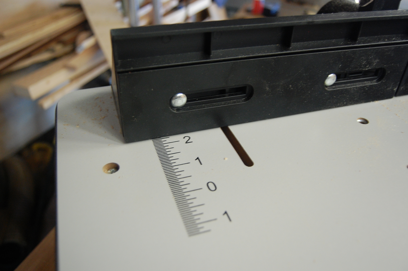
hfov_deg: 62.0
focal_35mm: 30
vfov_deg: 43.5
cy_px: 136
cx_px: 204
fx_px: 340
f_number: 3.8
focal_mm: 20
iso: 800
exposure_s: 1/10
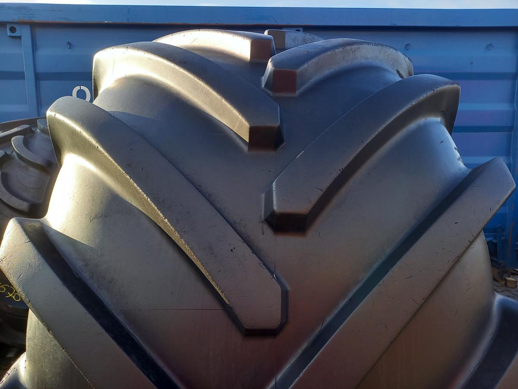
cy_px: 194
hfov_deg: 69.4
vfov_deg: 54.9
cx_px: 259
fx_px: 374
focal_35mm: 25
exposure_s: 1/107
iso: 50
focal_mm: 4.65
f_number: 1.8
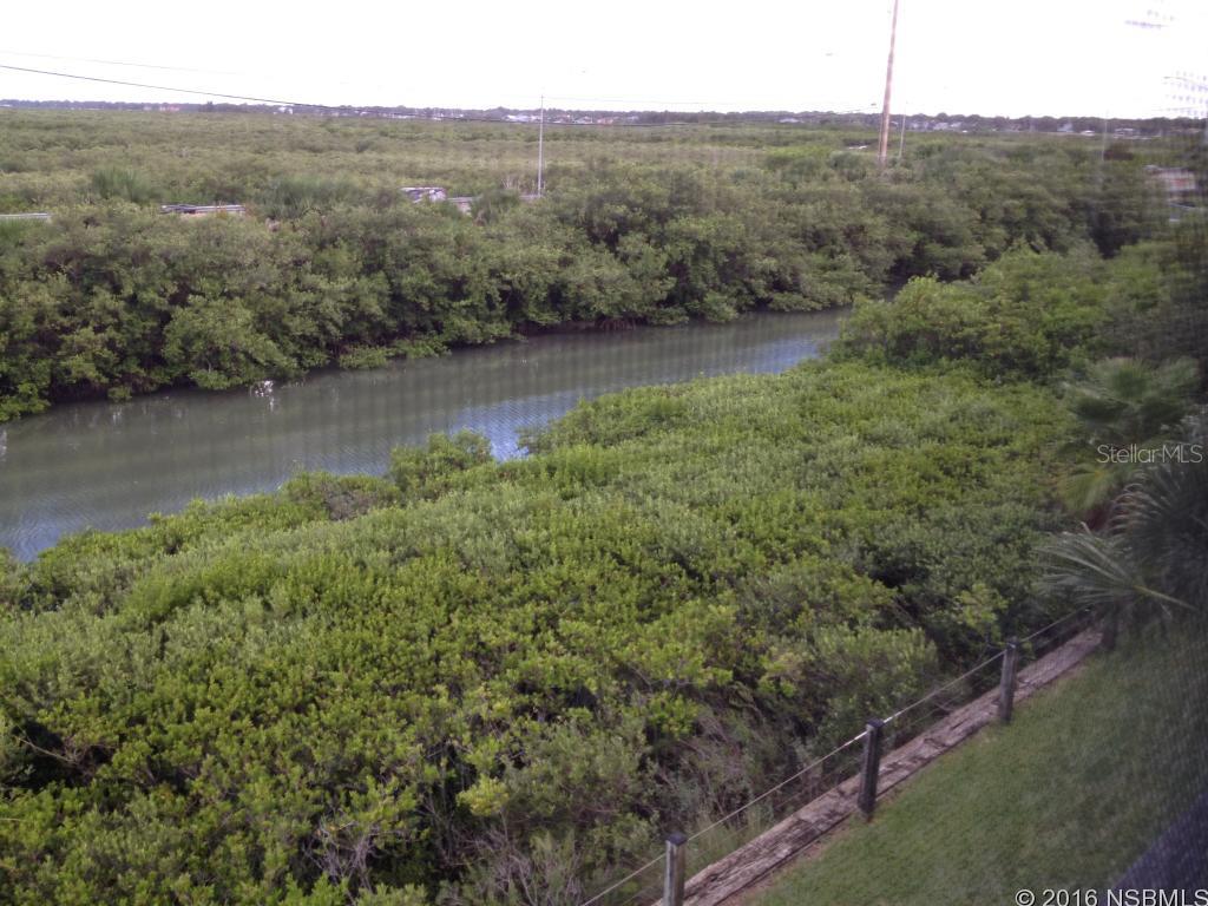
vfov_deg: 40.7
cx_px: 604
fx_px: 1221
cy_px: 453
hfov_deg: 52.6
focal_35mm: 35
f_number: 2.4
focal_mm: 4.28
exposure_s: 1/188
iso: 50
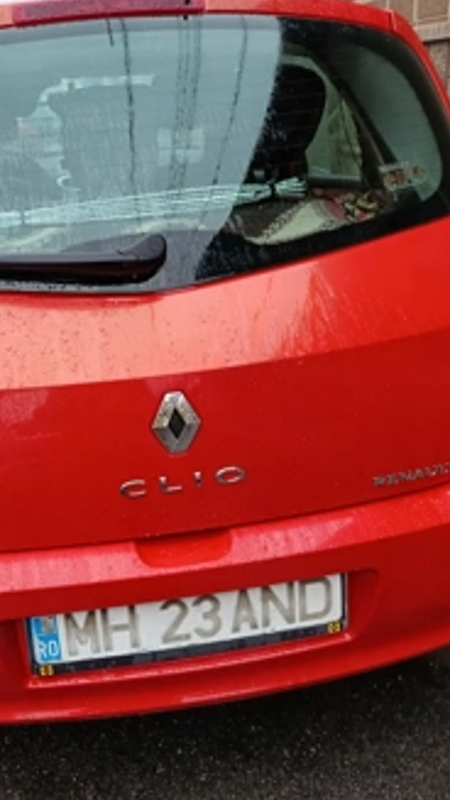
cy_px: 411
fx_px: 679
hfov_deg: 36.1
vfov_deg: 61.0
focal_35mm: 32
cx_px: 135
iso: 448
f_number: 1.75
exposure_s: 1/50
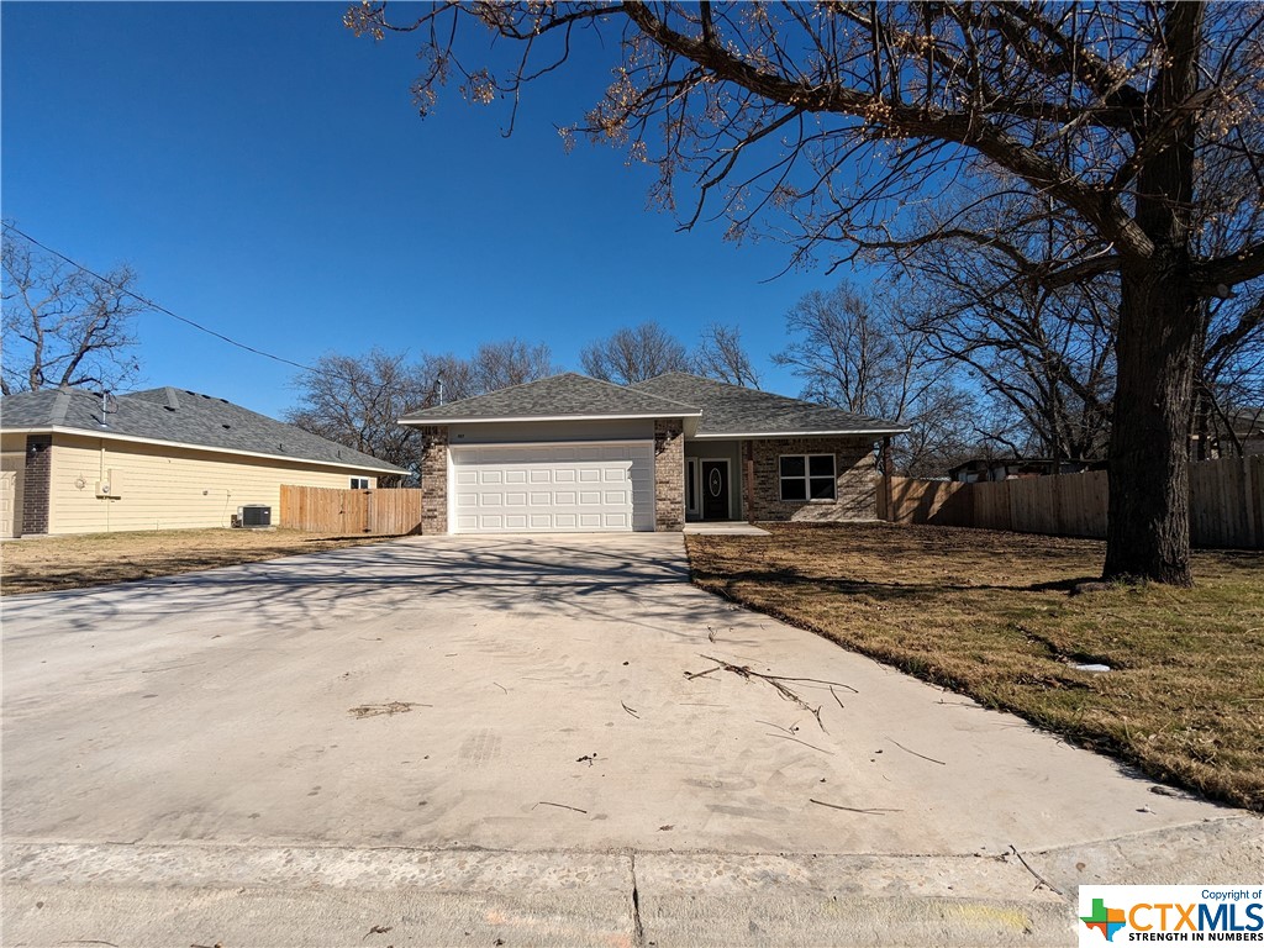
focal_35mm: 16
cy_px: 474
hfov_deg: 94.5
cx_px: 632
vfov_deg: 78.1
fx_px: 584
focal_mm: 2.35
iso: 47
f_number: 2.2
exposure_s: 1/2732
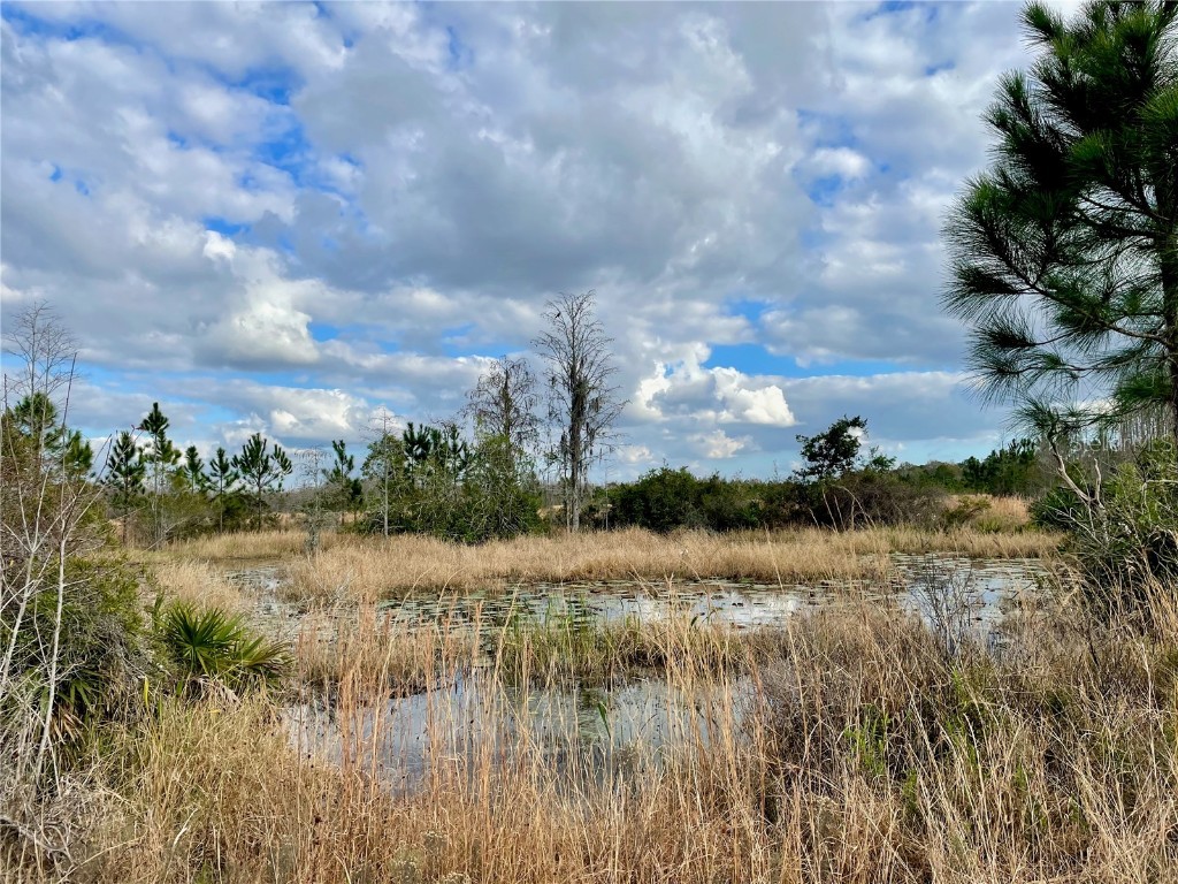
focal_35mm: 26
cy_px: 442
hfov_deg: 67.3
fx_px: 885
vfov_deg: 53.1
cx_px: 589
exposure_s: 1/3040
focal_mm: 4.2
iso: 32
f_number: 1.6
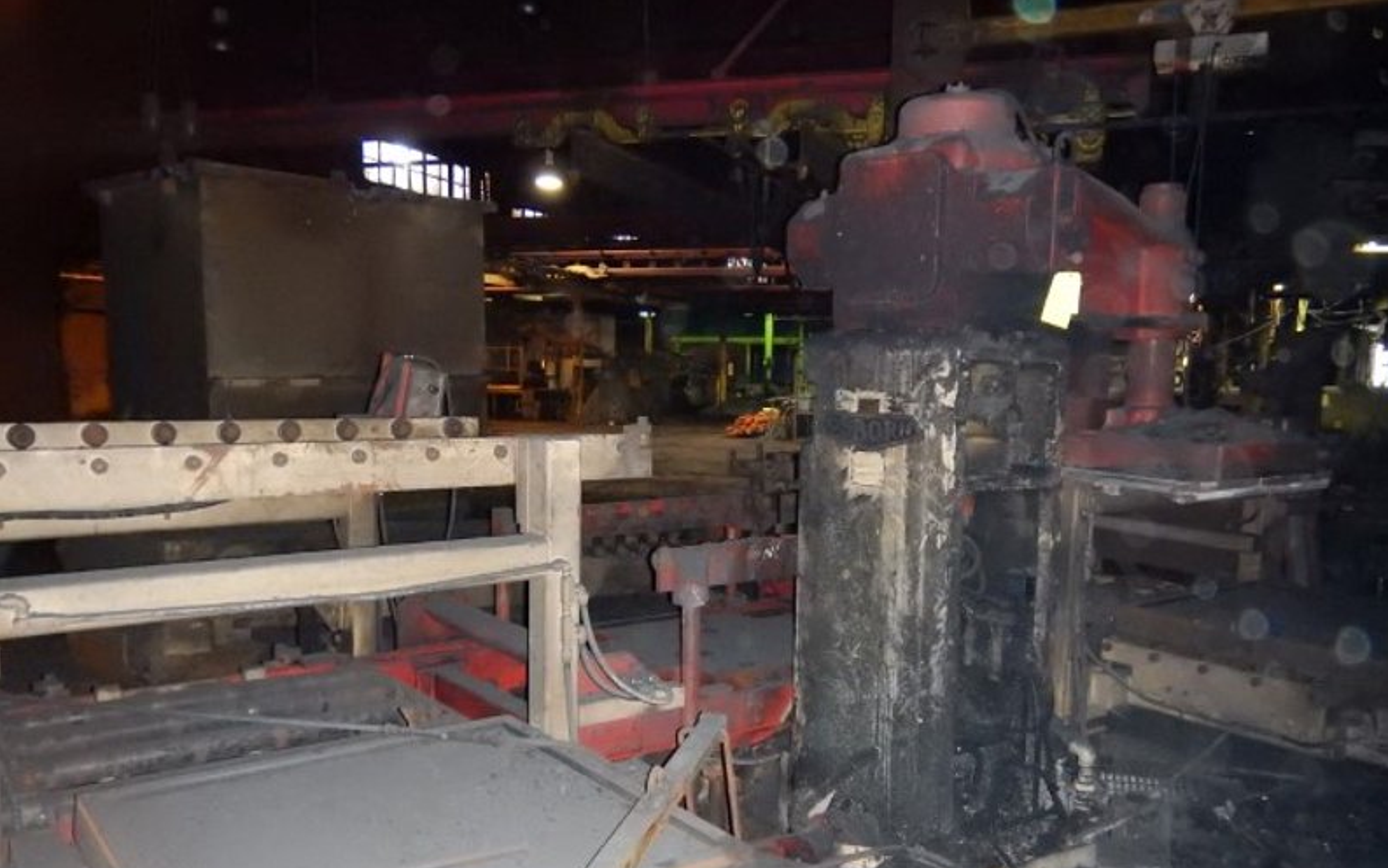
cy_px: 516
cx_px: 697
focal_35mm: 31
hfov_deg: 61.2
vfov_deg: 40.5
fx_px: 1173
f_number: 2.8
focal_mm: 5.1
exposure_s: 1/30
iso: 1600
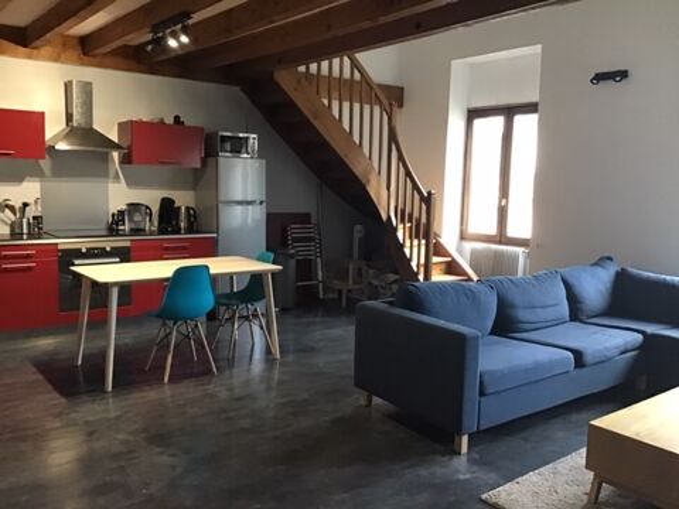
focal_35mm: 31
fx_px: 608
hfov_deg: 58.4
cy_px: 254
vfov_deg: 45.4
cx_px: 340
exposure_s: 1/24
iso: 250
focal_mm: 3.3
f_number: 2.4
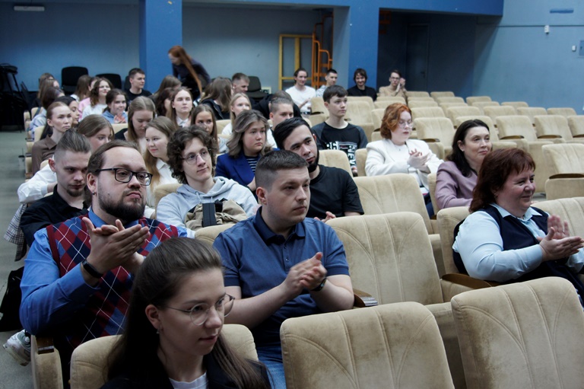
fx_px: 632
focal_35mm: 39
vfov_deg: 34.2
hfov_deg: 49.6
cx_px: 292
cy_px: 194
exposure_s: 1/40
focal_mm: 26
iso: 800
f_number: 3.5
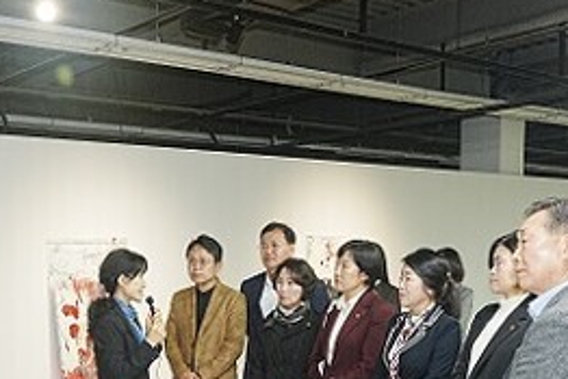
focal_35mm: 55
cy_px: 420
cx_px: 154
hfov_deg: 35.6
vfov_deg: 23.1
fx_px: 868
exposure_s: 1/60
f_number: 6.3
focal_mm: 24
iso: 2500
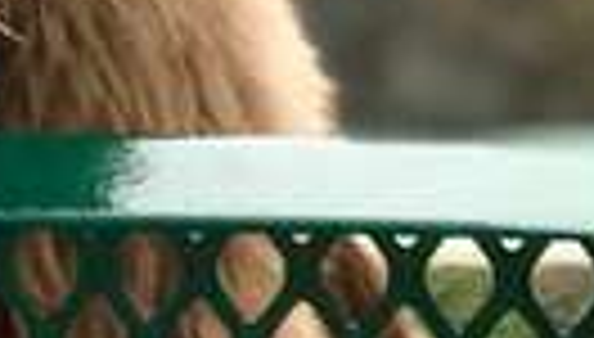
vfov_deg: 3.2
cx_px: -518
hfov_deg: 5.6
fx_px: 5921
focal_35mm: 375
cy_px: -572
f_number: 2.8
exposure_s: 1/1312
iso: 20
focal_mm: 6.6
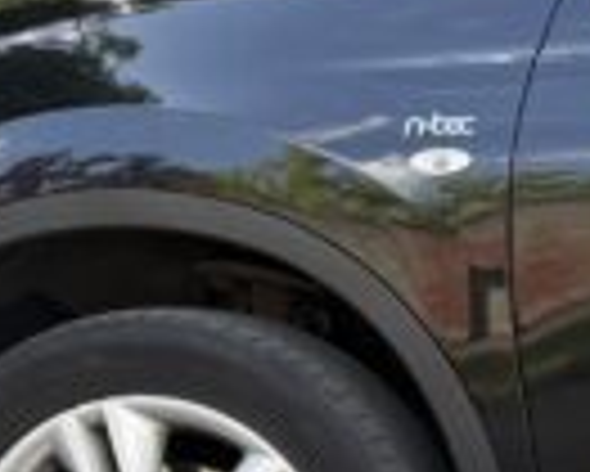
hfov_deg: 11.4
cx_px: 1369
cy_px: 499
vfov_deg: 10.7
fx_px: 2499
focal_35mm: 143
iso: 80
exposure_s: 1/442
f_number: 1.78
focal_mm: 6.76
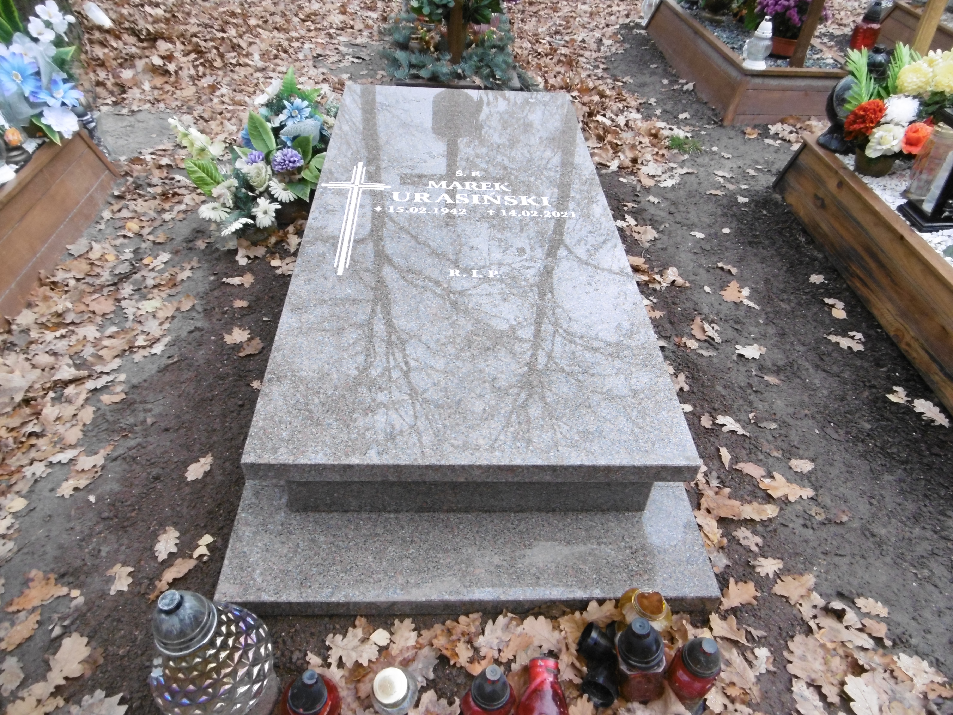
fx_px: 661
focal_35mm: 24
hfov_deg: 71.6
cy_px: 358
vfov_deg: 56.8
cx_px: 476
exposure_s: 1/60
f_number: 3.1
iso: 250
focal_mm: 4.3
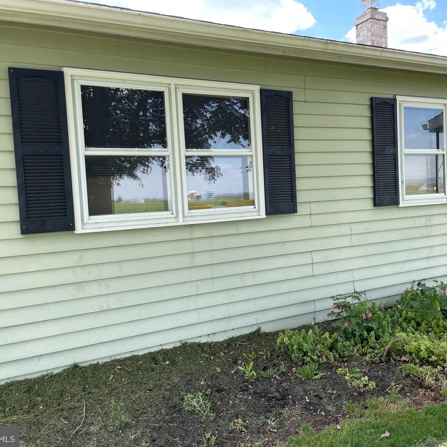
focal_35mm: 31
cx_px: 247
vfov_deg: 52.5
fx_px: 453
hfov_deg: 52.4
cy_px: 224
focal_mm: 4.2
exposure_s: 1/619
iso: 32
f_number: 1.6
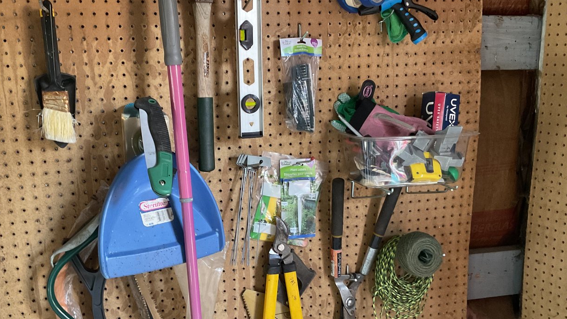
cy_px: 175
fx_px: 586
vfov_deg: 30.4
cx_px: 262
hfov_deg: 51.6
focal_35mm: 39
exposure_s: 1/33
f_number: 1.8
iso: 200
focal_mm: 3
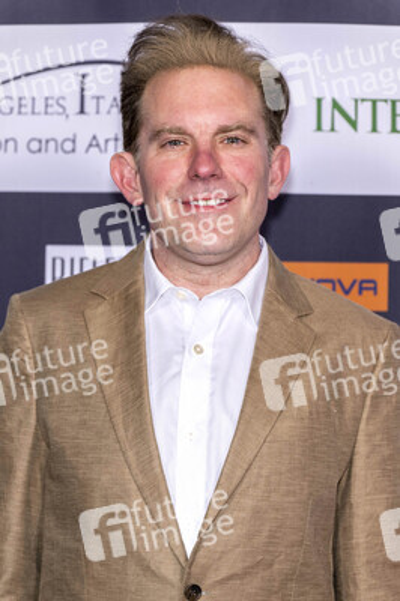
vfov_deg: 17.1
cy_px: 300
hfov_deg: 11.4
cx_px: 200
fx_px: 2003
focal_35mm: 120
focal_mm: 120
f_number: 5.6
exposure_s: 1/200
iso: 800
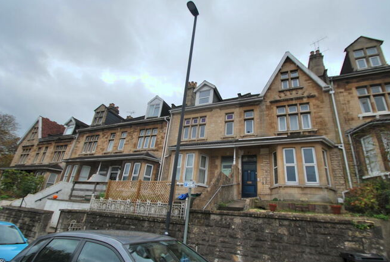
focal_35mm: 16
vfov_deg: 74.0
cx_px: 204
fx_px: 174
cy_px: 139
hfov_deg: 96.5
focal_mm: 10
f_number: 5.6
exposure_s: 1/125
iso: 110
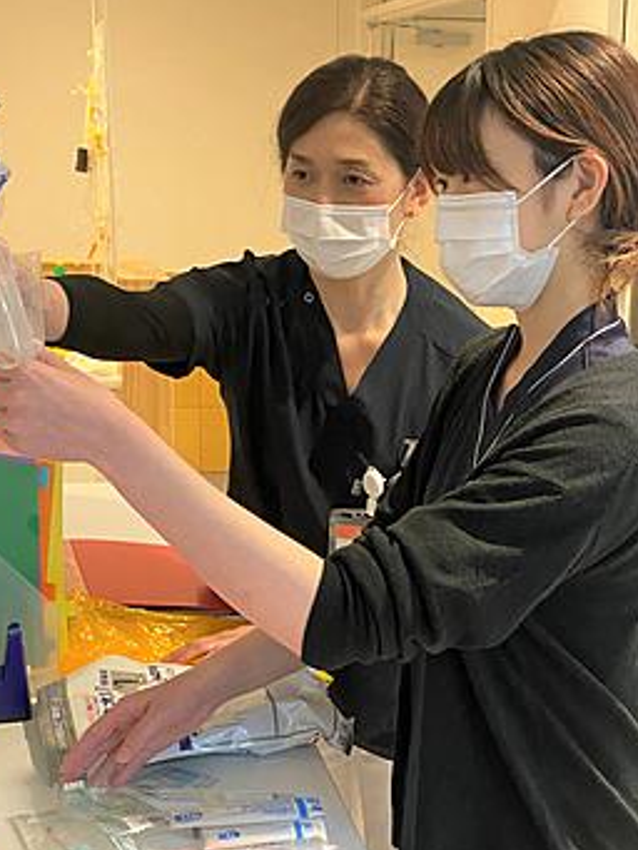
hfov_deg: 24.0
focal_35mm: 61
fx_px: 1498
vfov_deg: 31.6
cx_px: 341
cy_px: 486
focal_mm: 6
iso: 200
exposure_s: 1/60
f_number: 2
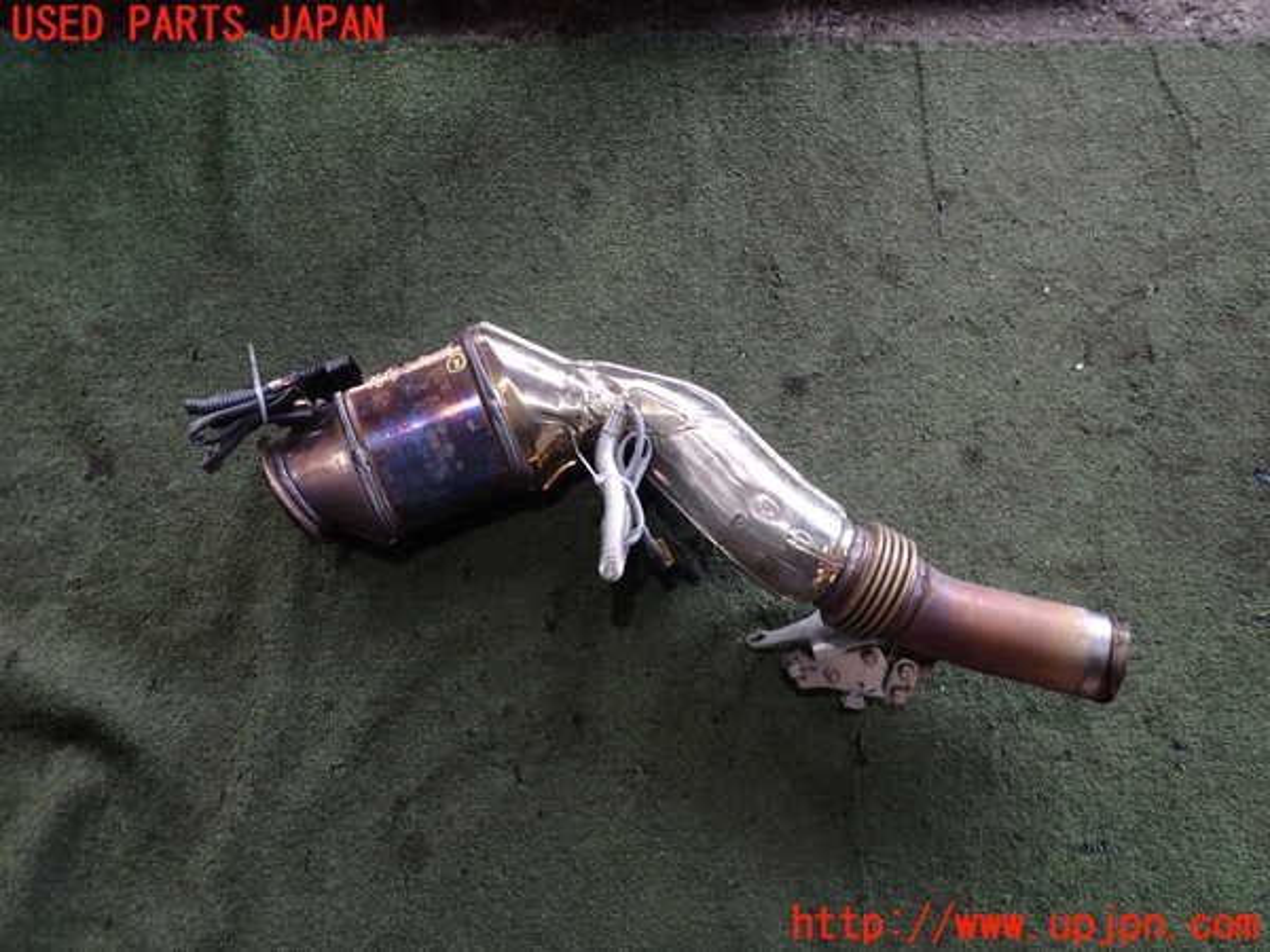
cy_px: 476
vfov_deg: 54.9
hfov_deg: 69.4
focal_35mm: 25
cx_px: 635
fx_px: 917
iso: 125
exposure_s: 1/60
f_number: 2
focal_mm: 4.5
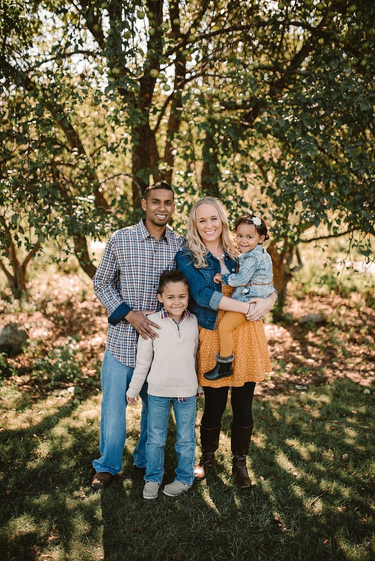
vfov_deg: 54.4
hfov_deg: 37.9
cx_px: 188
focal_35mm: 35
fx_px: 546
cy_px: 280
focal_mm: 35
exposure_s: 1/800
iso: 160
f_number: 1.8
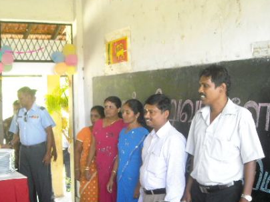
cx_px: 109
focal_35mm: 52
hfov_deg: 36.7
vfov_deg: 27.8
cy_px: 141
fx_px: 406
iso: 400
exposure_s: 1/49
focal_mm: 5.7
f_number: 2.8
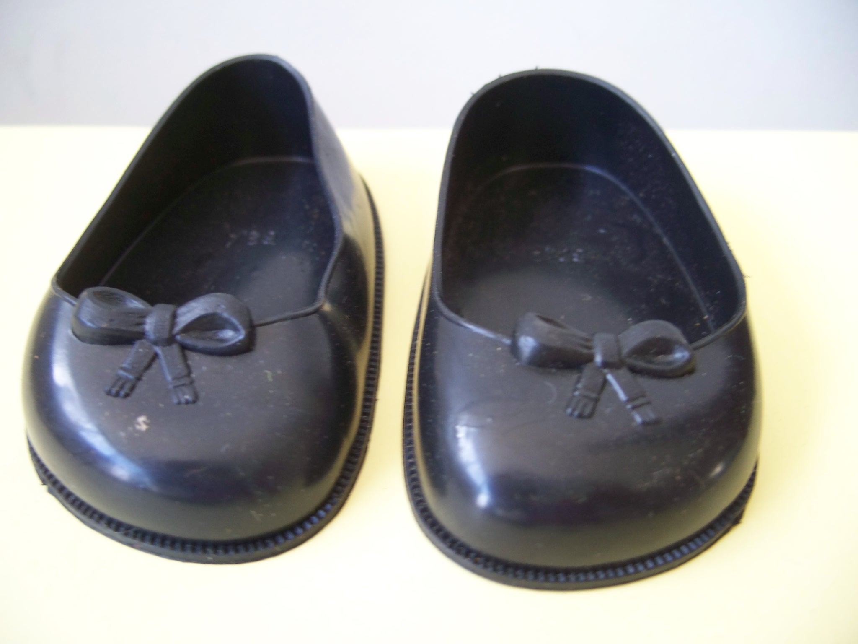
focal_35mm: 37
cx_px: 429
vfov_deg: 38.7
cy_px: 322
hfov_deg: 50.1
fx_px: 917
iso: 200
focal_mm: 7.8
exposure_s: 1/20
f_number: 2.8
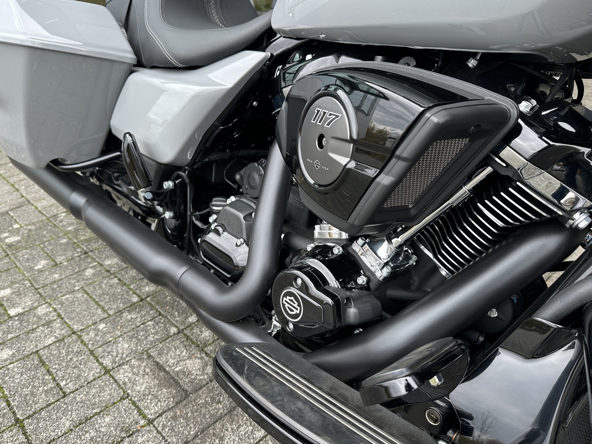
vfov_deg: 53.0
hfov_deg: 67.3
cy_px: 238
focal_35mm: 26
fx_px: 445
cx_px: 288
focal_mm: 6.86
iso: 64
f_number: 1.78
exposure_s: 1/121
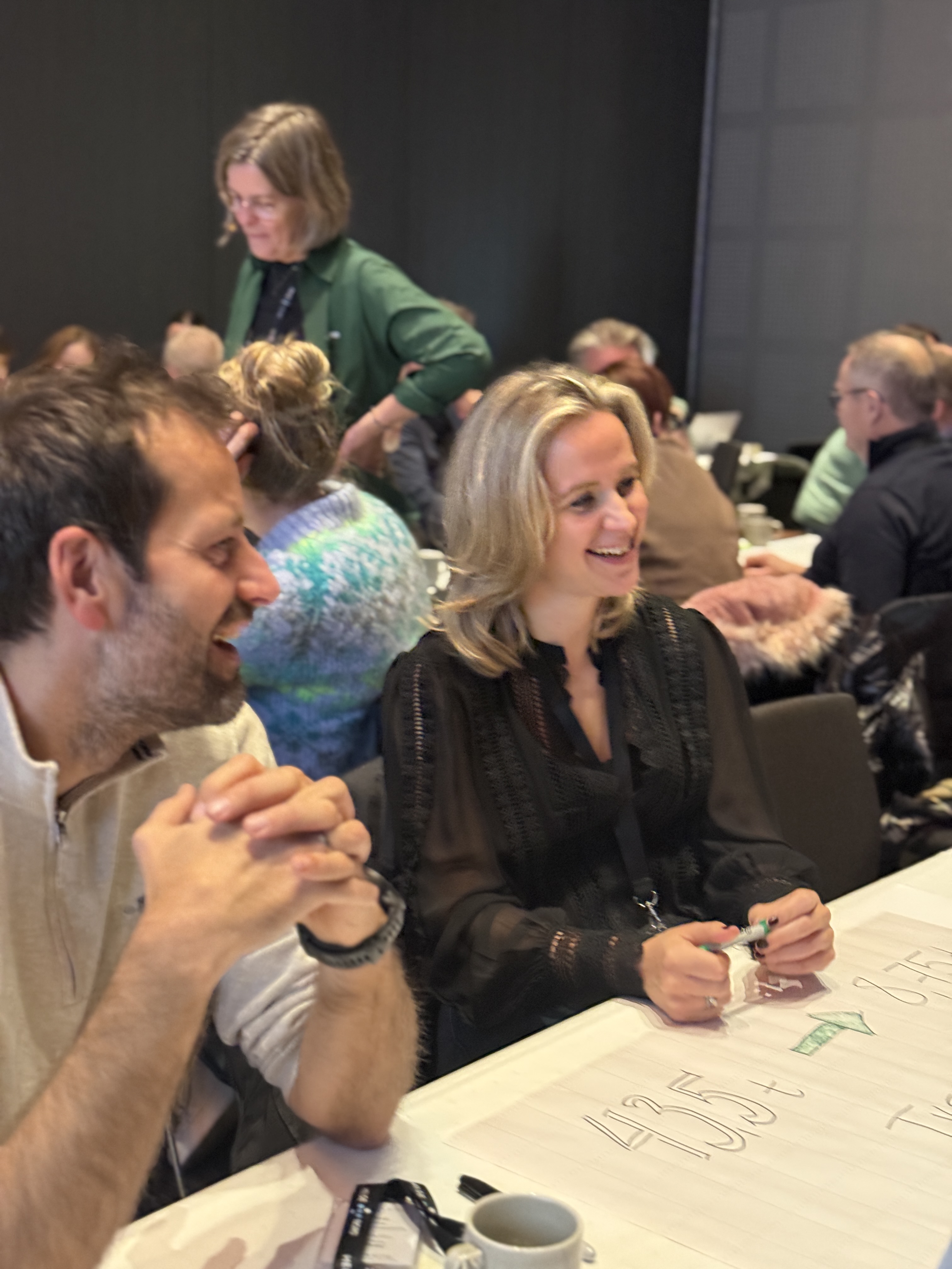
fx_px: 1760
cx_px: 476
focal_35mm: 48
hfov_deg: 30.3
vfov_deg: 39.7
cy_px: 634
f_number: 1.78
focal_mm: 6.76
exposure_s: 1/24
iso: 640
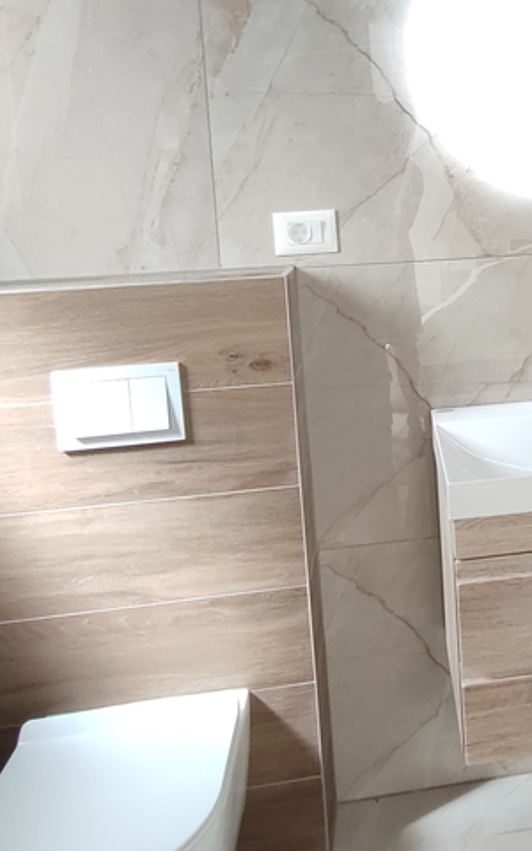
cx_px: 548
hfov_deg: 36.0
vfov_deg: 59.5
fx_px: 719
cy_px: 269
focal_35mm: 31
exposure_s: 1/100
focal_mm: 1.66
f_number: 2.2
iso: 190
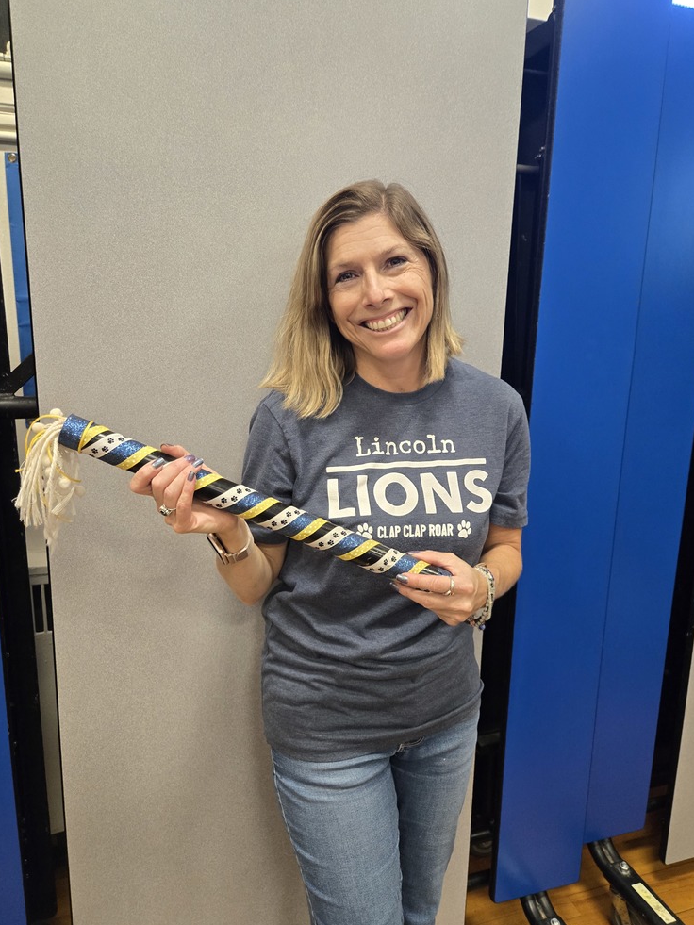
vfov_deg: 71.6
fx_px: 641
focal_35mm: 24
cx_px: 342
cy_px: 463
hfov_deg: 56.8
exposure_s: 1/120
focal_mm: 5.4
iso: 640
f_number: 1.8
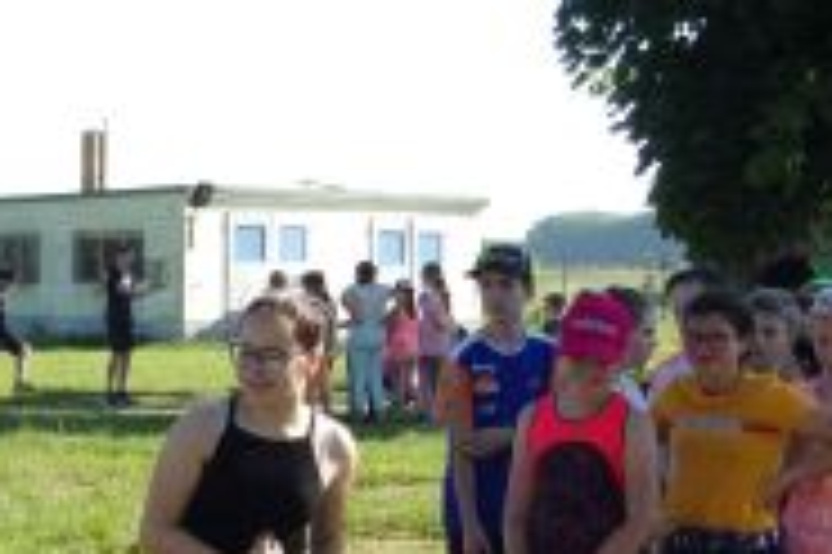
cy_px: 599
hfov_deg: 17.3
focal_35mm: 117
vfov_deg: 11.5
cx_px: 94
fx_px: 2702
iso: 80
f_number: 4.3
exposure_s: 1/320
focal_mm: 9.4
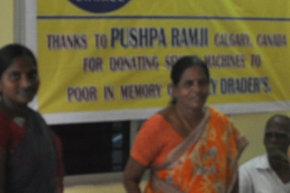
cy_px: 163
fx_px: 781
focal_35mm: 97
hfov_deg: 21.0
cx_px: 166
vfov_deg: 14.0
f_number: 4
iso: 800
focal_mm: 18
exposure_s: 1/60
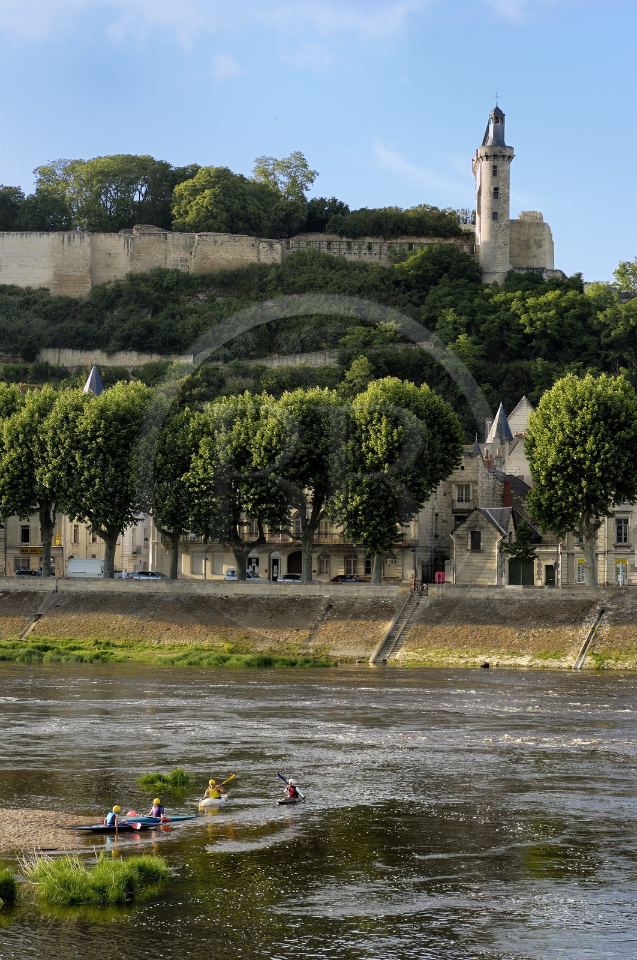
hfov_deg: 13.0
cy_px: 480
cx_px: 318
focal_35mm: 105
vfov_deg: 19.5
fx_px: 2795
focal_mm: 70
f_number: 6.3
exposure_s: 1/160
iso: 100
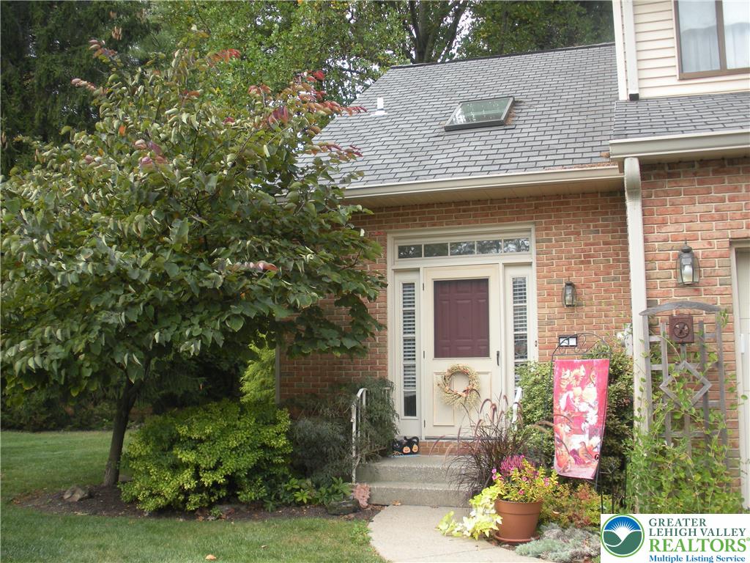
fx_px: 758
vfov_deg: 40.7
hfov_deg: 52.6
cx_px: 375
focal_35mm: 35
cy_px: 282
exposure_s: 1/117
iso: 64
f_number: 3.5
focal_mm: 6.3
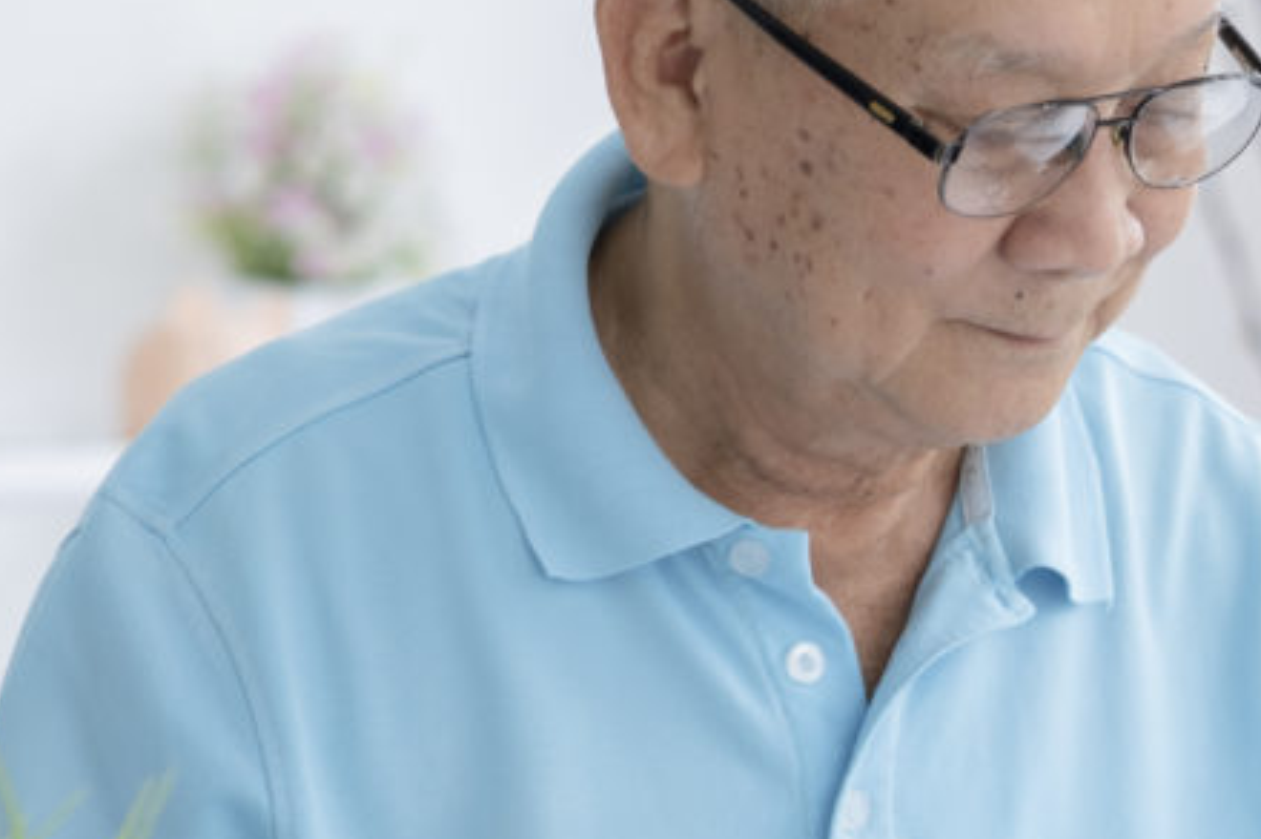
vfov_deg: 4.6
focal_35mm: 298
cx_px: 1336
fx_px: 10434
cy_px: 554
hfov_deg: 6.9
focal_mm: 85
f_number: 3.2
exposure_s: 1/100
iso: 200
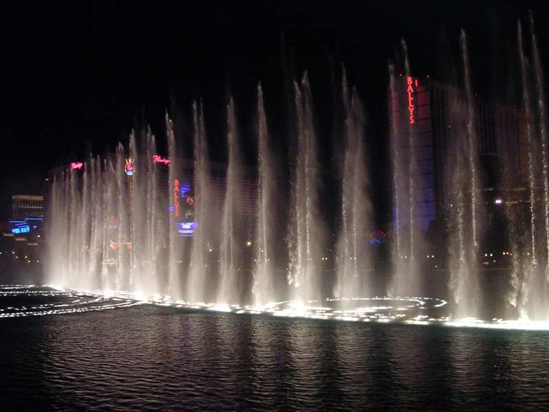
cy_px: 206
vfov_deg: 37.7
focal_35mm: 38
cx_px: 274
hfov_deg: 49.0
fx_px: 603
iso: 392
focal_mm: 5.8
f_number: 2.8
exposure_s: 1/60.1
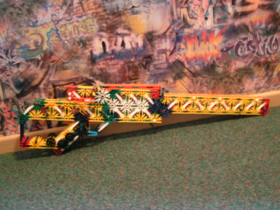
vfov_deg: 37.7
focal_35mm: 38
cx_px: 140
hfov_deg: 49.0
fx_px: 307
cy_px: 105
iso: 200
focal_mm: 5.8
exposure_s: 1/1.3
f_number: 2.8
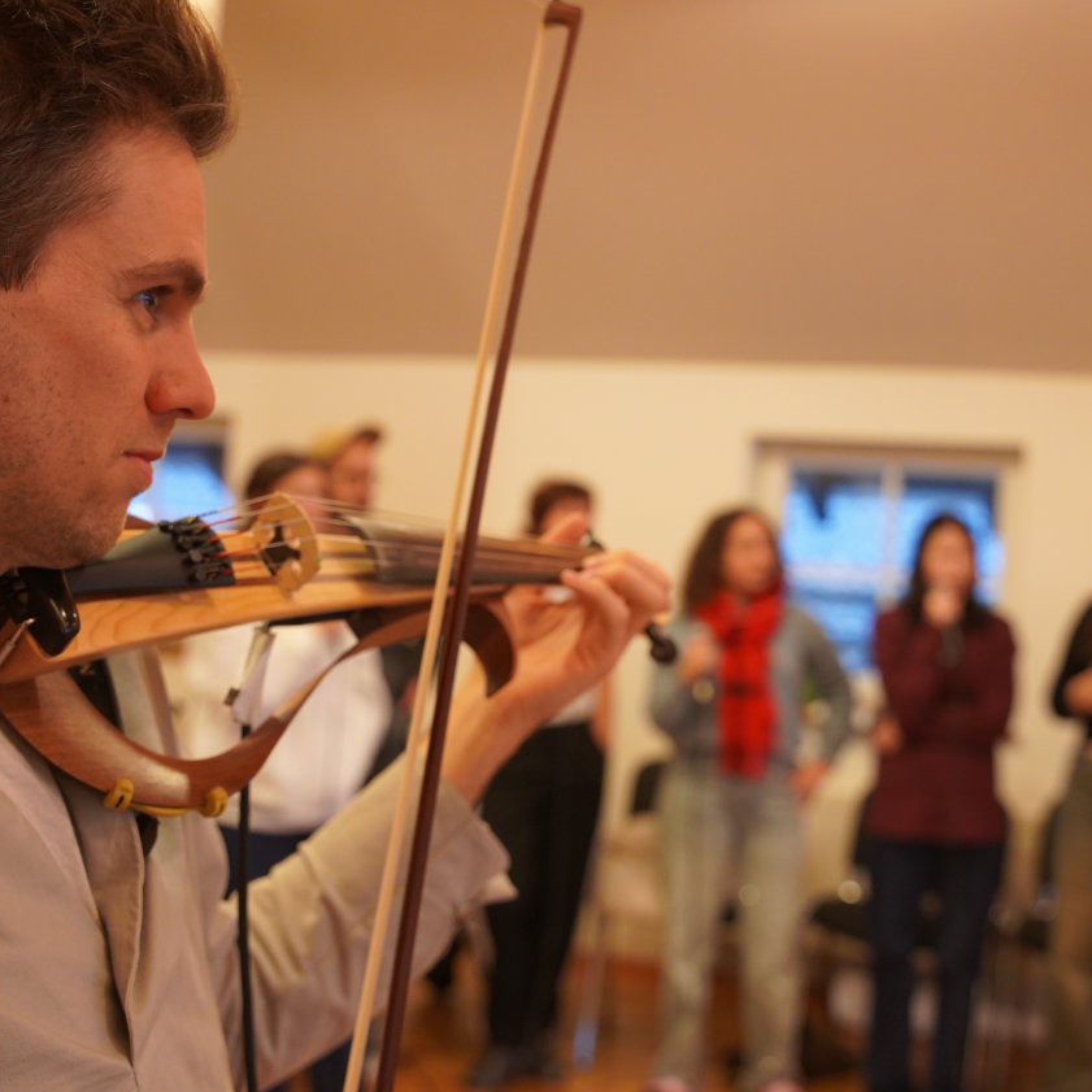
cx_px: 571
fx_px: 1892
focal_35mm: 53
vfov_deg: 32.2
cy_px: 552
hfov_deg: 32.2
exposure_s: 1/160
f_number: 4
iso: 2500
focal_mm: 41
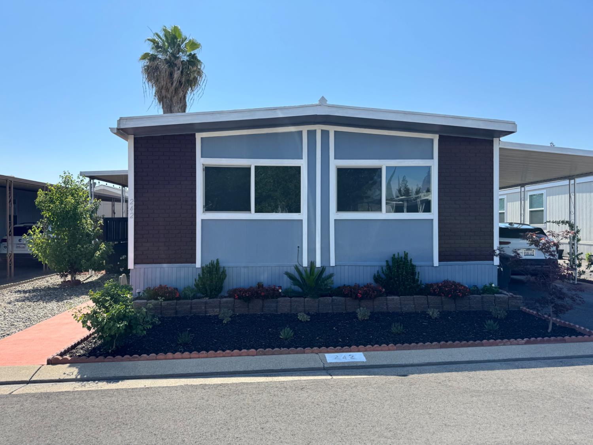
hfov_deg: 71.6
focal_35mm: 24
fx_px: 411
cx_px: 296
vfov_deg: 56.8
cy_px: 222
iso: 80
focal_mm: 6.76
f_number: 1.78
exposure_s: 1/3802
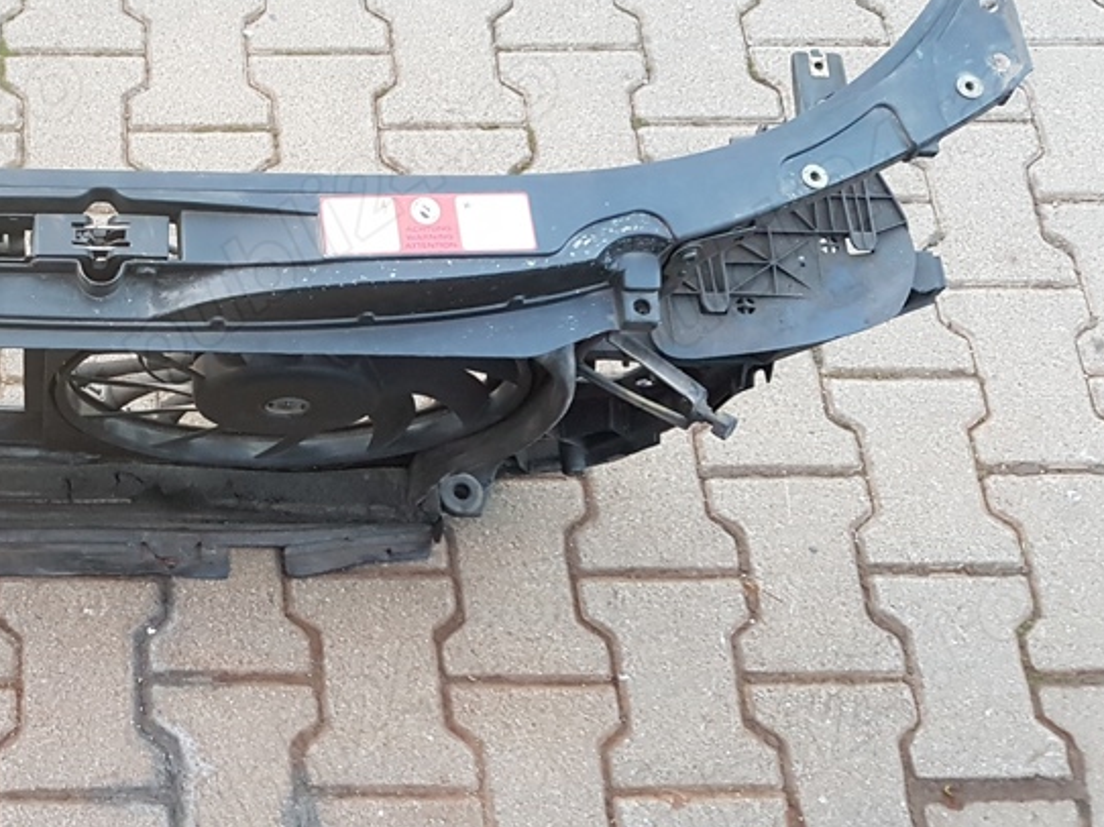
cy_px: 257
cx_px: 100
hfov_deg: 37.0
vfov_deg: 30.0
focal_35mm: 48
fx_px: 1530
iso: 200
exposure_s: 1/13
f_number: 1.7
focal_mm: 4.2
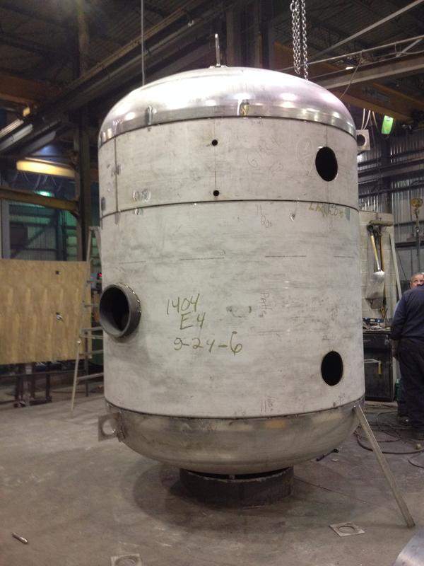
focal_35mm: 35
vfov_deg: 52.6
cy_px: 283
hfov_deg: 40.7
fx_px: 572
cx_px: 212
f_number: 2.4
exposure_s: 1/20
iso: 200
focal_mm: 4.28
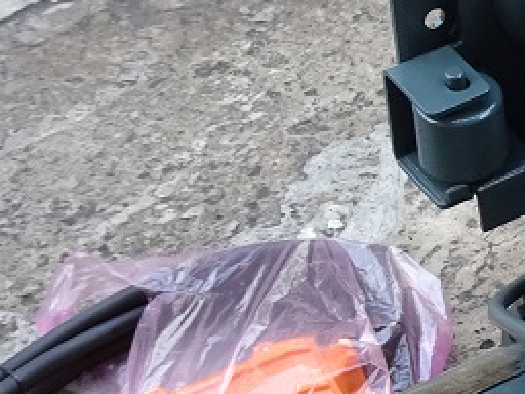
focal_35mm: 169
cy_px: 76
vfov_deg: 8.8
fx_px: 2563
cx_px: 950
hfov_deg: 10.9
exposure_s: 1/60
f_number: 4
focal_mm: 6.17
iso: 100
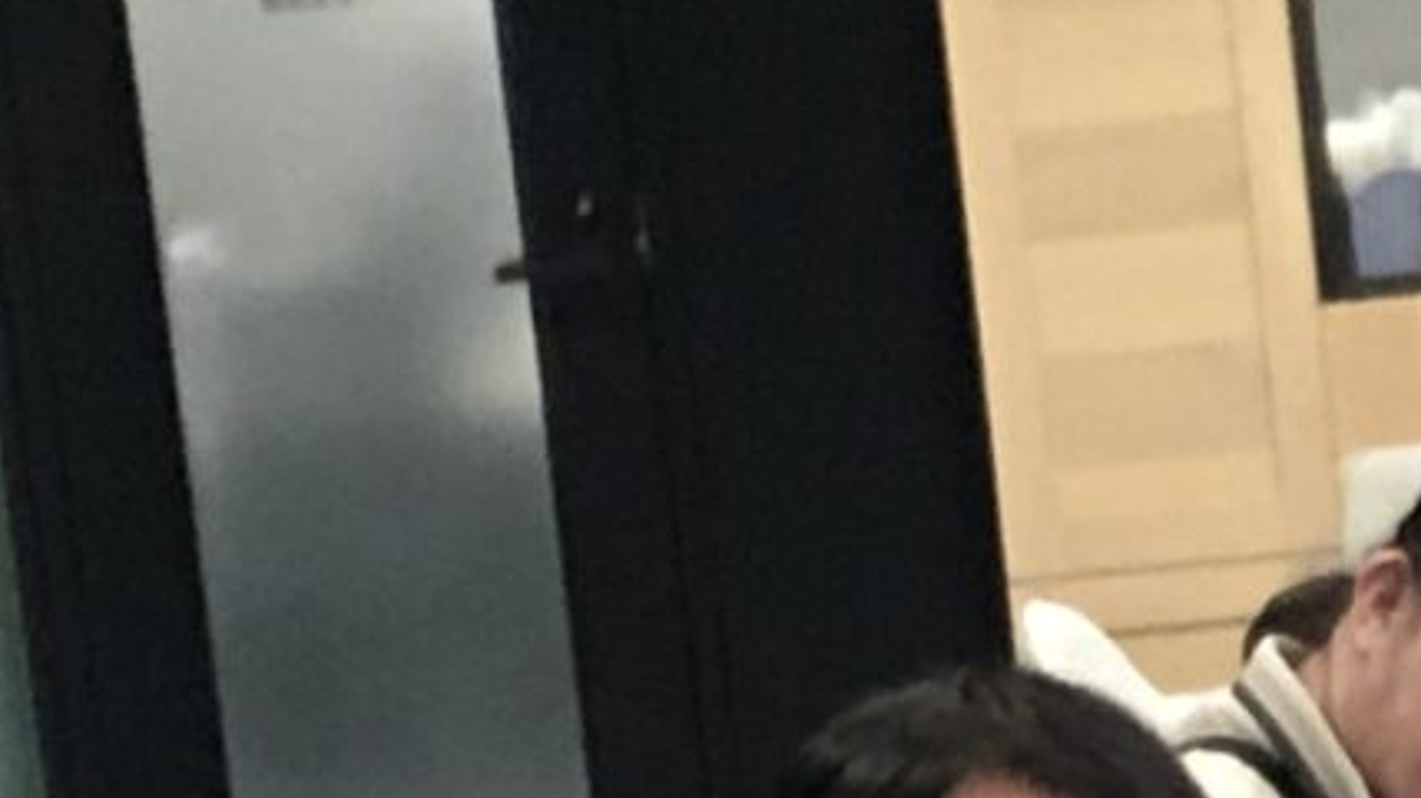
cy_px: 935
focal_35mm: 208
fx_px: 7835
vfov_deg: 5.8
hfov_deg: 10.1
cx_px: 1911
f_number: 2.2
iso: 250
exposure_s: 1/59
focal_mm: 2.87
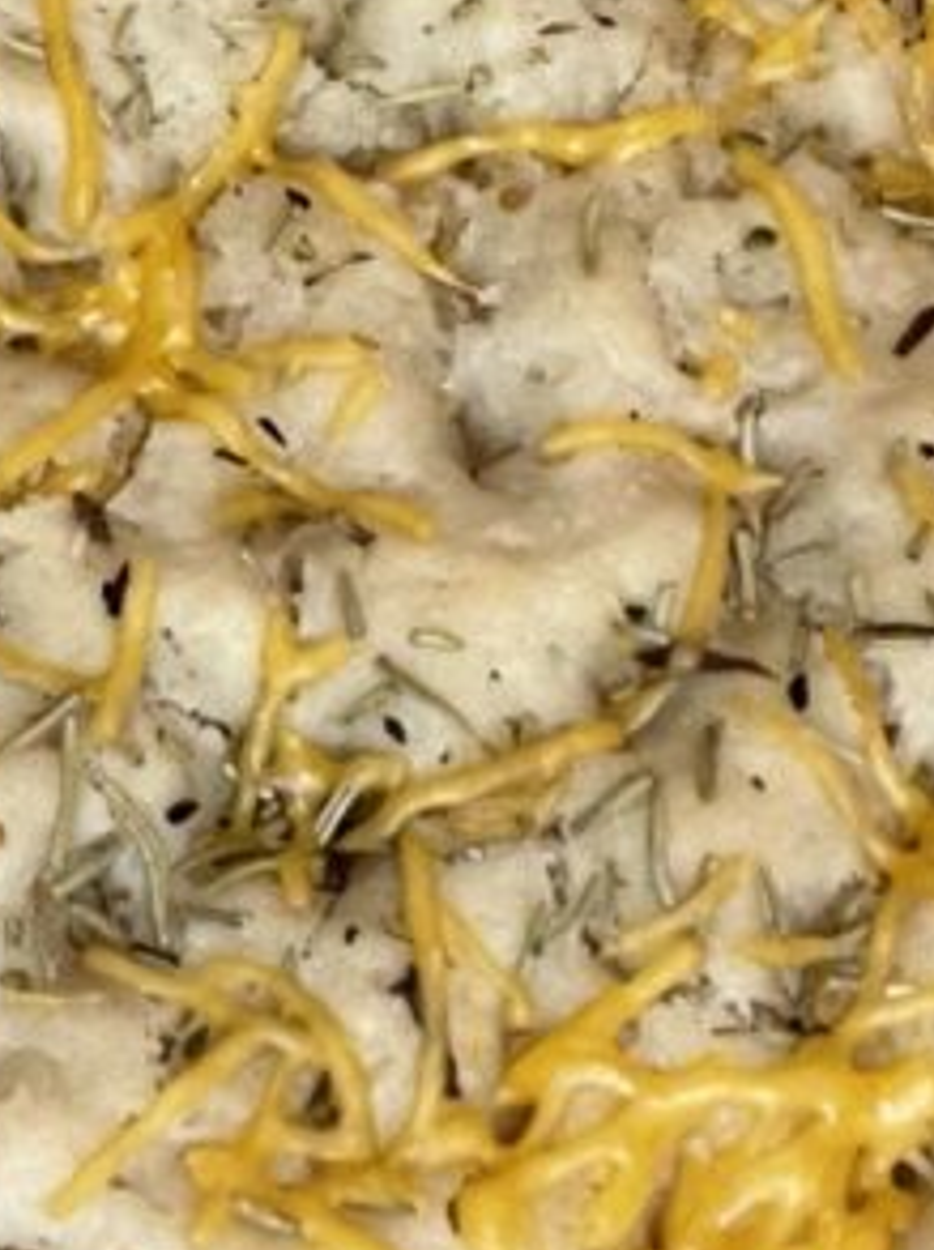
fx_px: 3786
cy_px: 695
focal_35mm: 105
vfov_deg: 18.7
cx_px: -132
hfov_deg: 13.7
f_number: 2.2
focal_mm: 2.71
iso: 80
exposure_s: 1/60
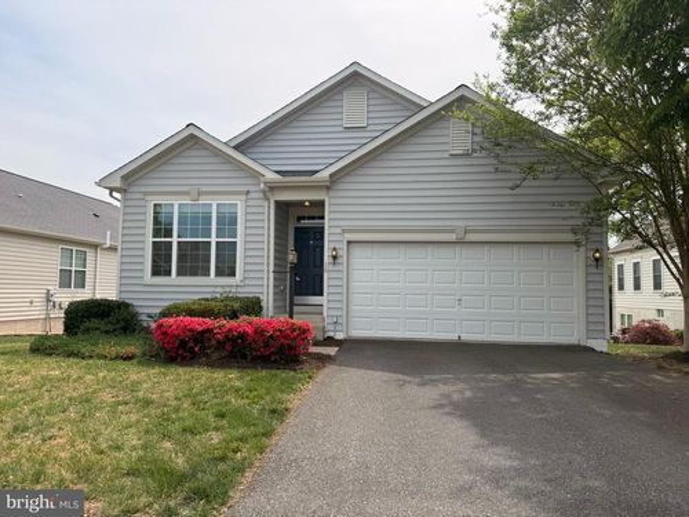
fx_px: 478
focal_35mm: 24
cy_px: 258
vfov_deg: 56.8
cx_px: 344
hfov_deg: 71.6
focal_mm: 6.76
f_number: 1.78
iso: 100
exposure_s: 1/4975
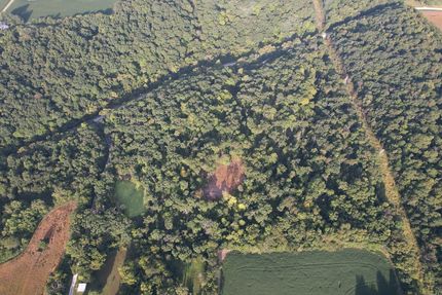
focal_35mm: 22
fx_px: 270
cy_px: 148
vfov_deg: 57.3
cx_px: 221
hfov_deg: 78.6
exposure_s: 1/400
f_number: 2.8
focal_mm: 8.38
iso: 100
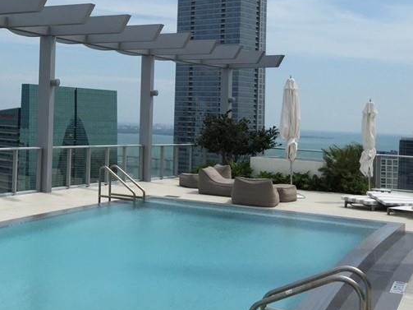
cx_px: 25
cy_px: 83
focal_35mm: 59
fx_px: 704
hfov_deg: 30.9
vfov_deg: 24.6
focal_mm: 4.15
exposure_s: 1/3968
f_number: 2.2
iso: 32
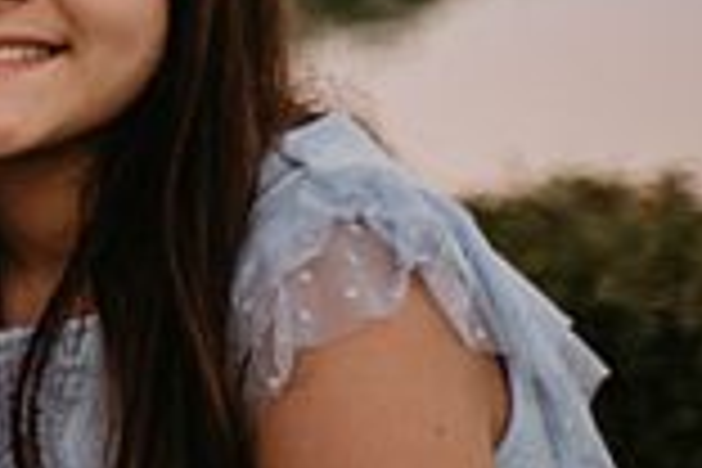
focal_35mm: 400
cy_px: 104
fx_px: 7799
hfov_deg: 4.9
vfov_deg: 3.4
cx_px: -1449
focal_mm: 61
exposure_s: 1/160
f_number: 2.8
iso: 500
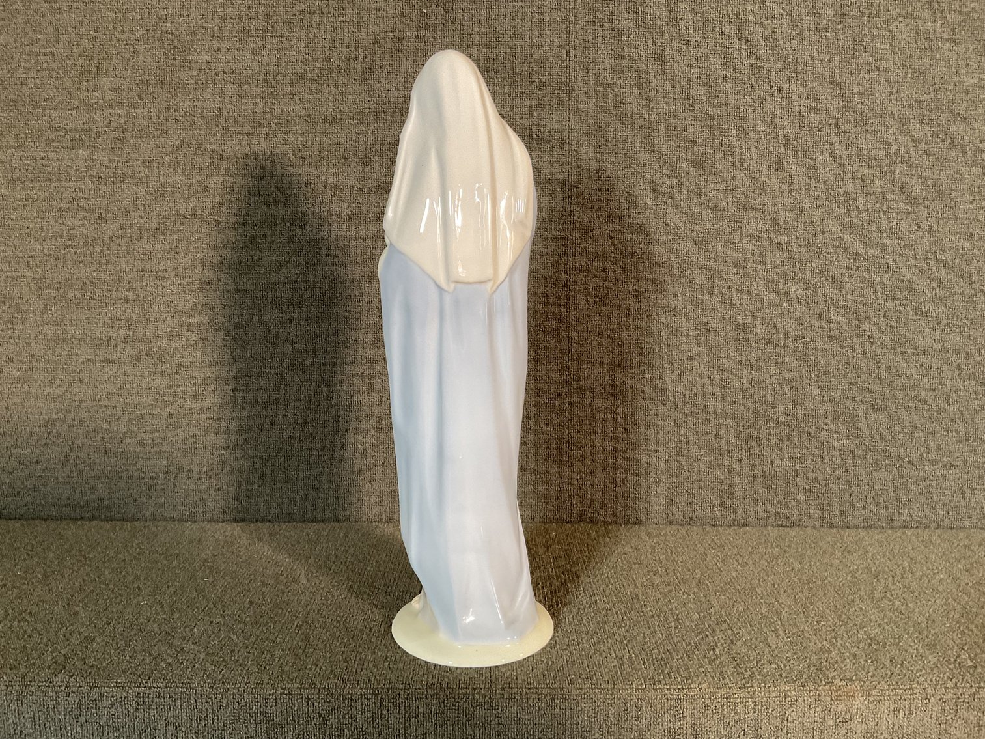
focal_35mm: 29
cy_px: 370
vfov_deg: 48.2
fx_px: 825
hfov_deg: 61.7
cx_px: 492
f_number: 1.8
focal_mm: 3
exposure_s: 1/60
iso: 125
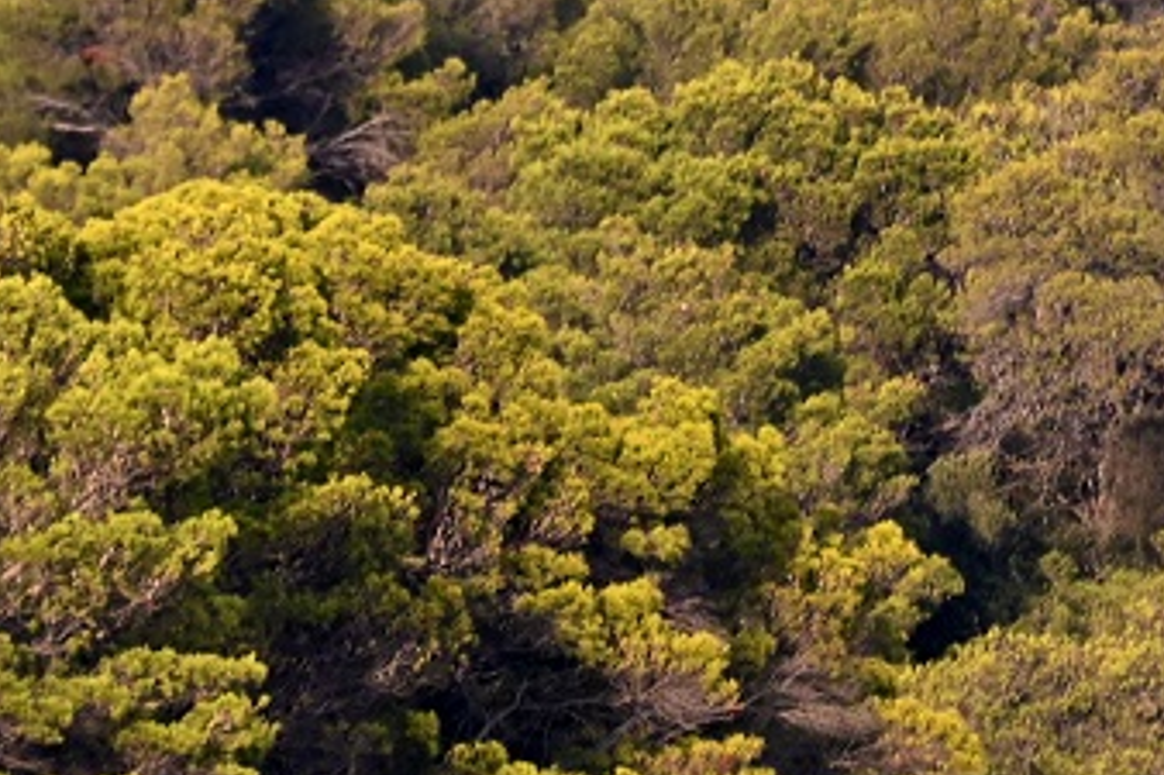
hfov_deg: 1.8
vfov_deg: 1.2
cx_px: 527
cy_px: -205
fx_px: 37293
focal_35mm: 1154
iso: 400
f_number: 5.6
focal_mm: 300
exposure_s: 1/640
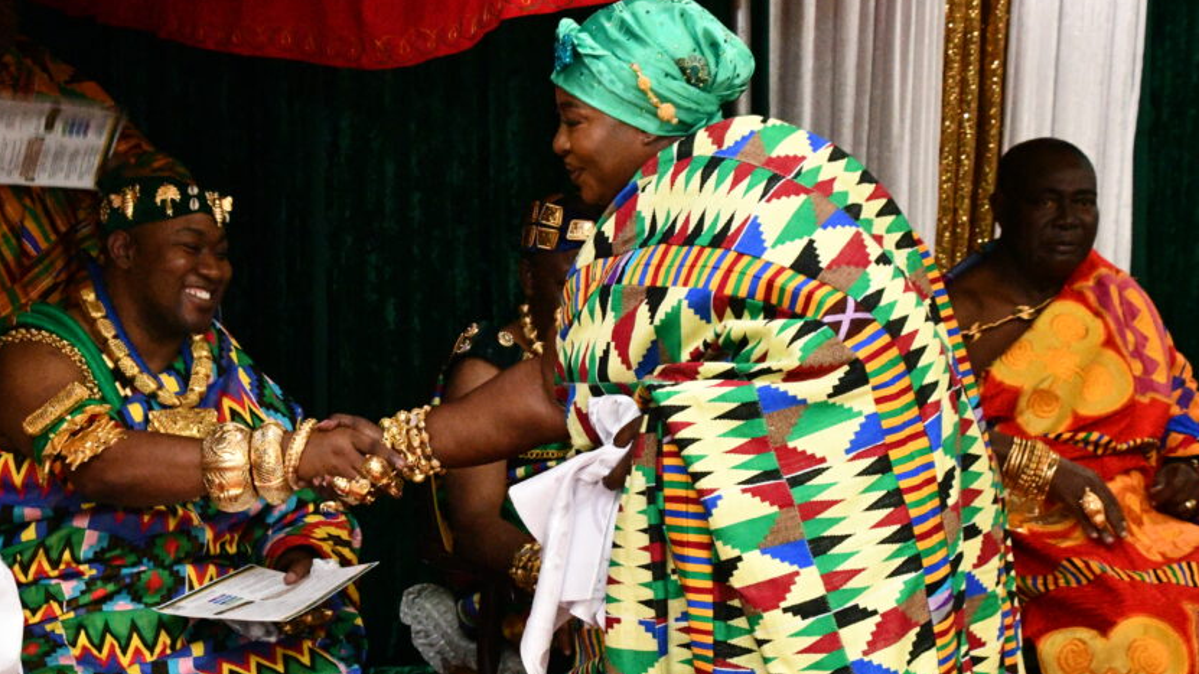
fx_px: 2956
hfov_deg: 22.9
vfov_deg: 13.0
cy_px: 392
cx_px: 495
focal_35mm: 93
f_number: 14
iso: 12800
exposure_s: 1/125
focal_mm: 48
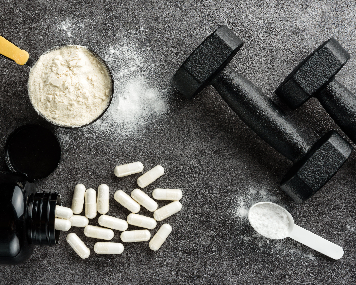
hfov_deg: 24.1
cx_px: 188
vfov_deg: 19.4
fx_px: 832
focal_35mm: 79
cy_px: 142
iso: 250
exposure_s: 1/160
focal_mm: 70
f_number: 10
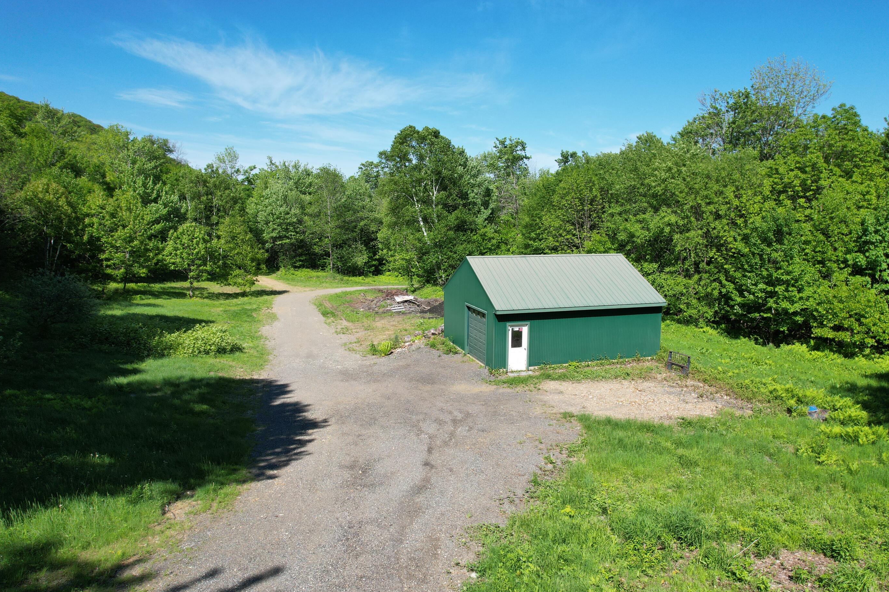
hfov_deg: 73.7
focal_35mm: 24
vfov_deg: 53.1
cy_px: 315
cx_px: 461
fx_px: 593
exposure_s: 1/1500
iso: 100
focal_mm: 8.38
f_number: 2.8
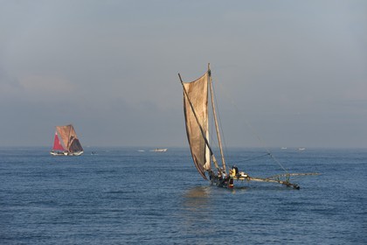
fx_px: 2039
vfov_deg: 6.9
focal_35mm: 200
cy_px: 122
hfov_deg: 10.3
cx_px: 184
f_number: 14
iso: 200
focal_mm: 200
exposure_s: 1/400
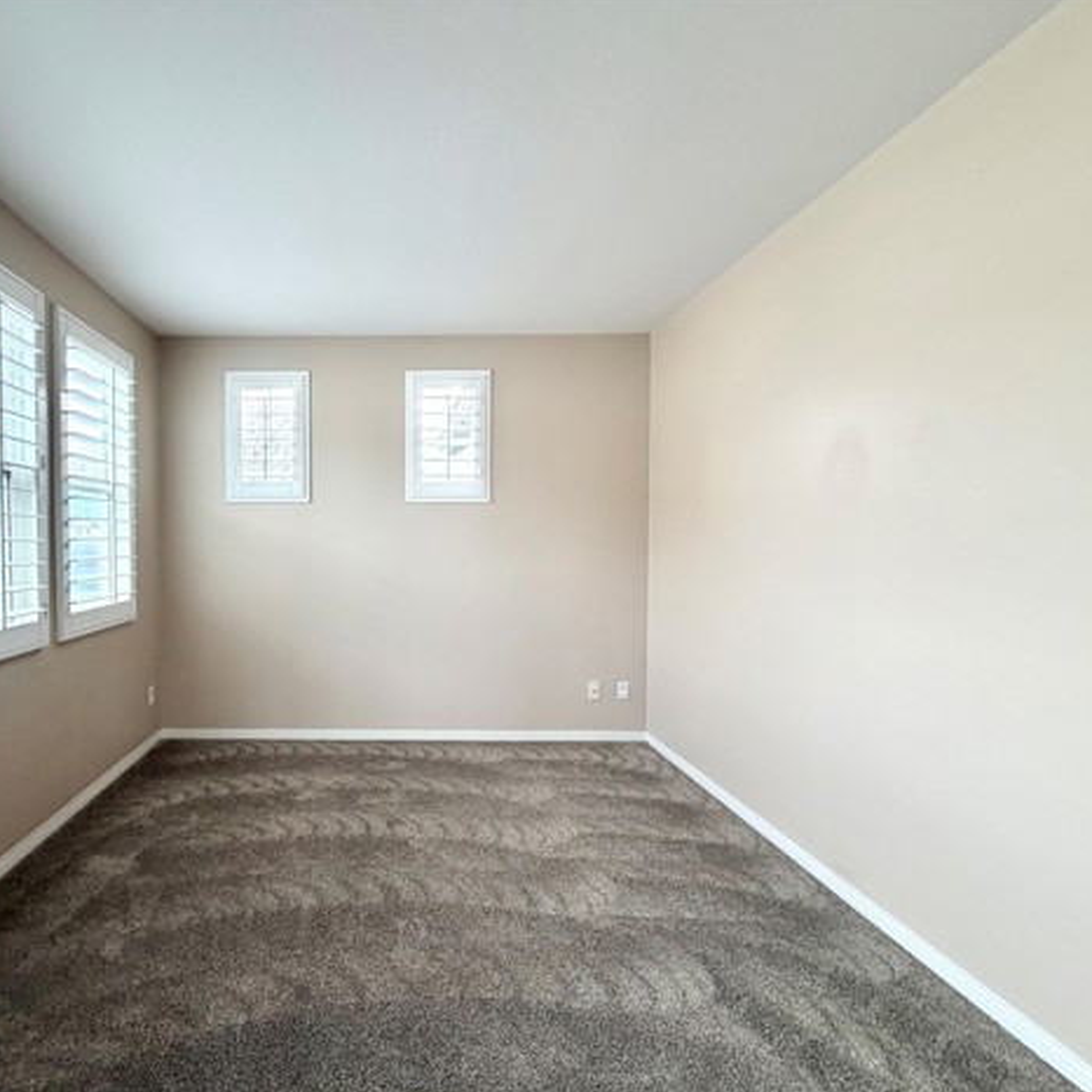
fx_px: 607
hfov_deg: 81.8
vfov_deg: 84.0
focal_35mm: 17
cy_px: 555
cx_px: 387
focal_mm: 2.22
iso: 80
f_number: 2.2
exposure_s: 1/121
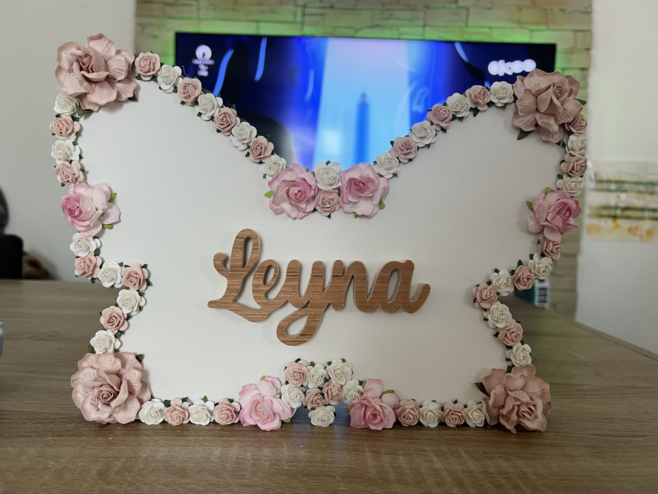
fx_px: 494
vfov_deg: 53.1
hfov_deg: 67.3
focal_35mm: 26
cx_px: 329
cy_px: 247
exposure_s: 1/50
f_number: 1.5
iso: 80
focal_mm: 5.7
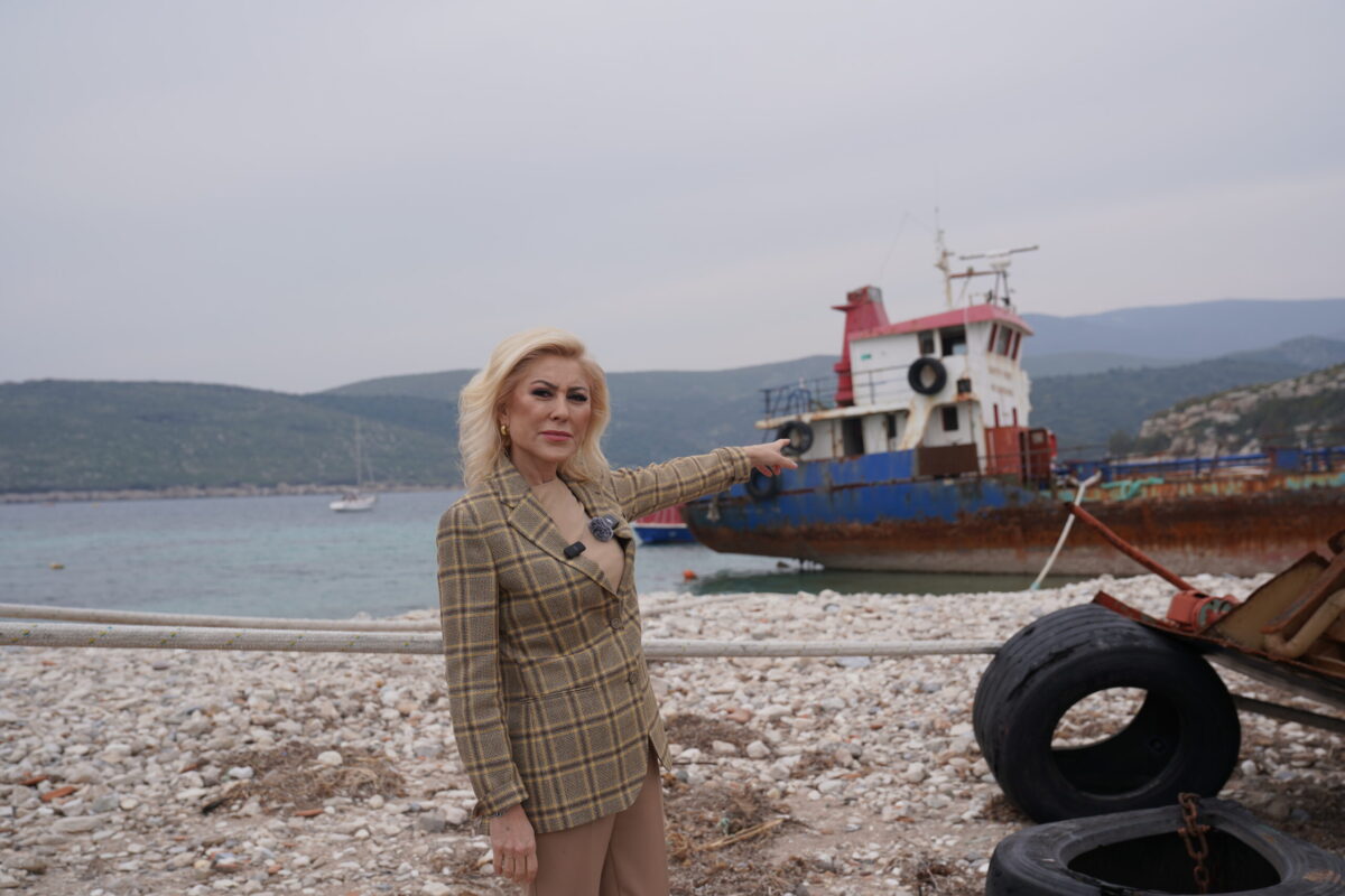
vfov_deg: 32.6
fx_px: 1532
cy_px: 448
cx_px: 672
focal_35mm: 41
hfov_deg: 47.4
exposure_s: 1/640
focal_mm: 41
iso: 100
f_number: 4.5
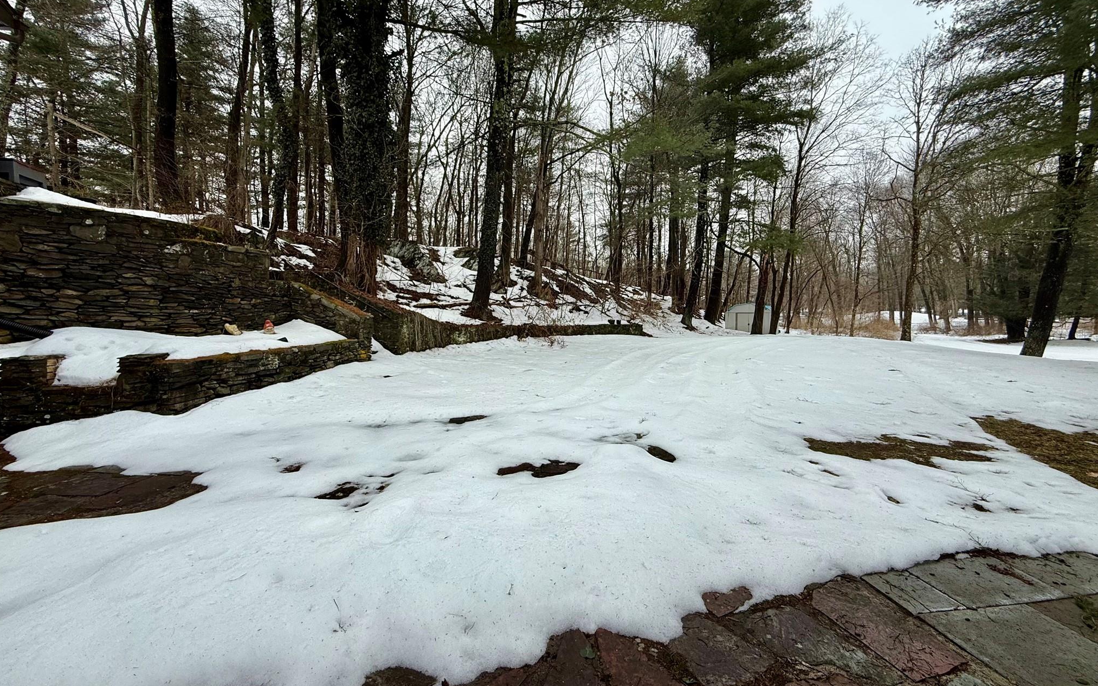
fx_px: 449
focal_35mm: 15
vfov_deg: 74.7
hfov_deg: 101.5
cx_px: 549
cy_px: 323
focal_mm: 2.22
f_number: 2.2
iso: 50
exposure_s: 1/658
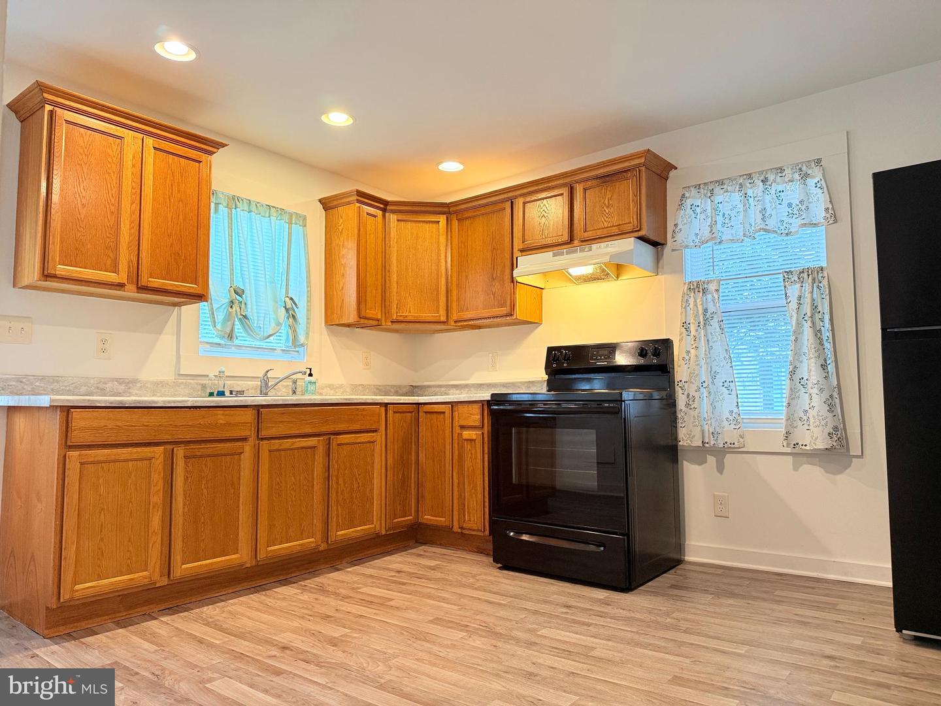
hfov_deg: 71.6
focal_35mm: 24
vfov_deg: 56.8
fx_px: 652
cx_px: 470
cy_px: 353
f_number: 1.78
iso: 160
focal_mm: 6.76
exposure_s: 1/60
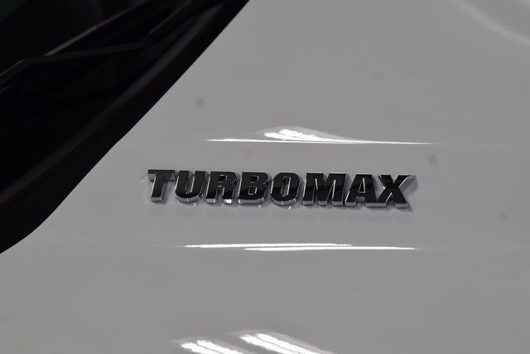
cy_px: 177
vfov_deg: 13.0
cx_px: 265
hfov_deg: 19.5
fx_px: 1546
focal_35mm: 105
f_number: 8
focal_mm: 70
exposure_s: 1/60
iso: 400
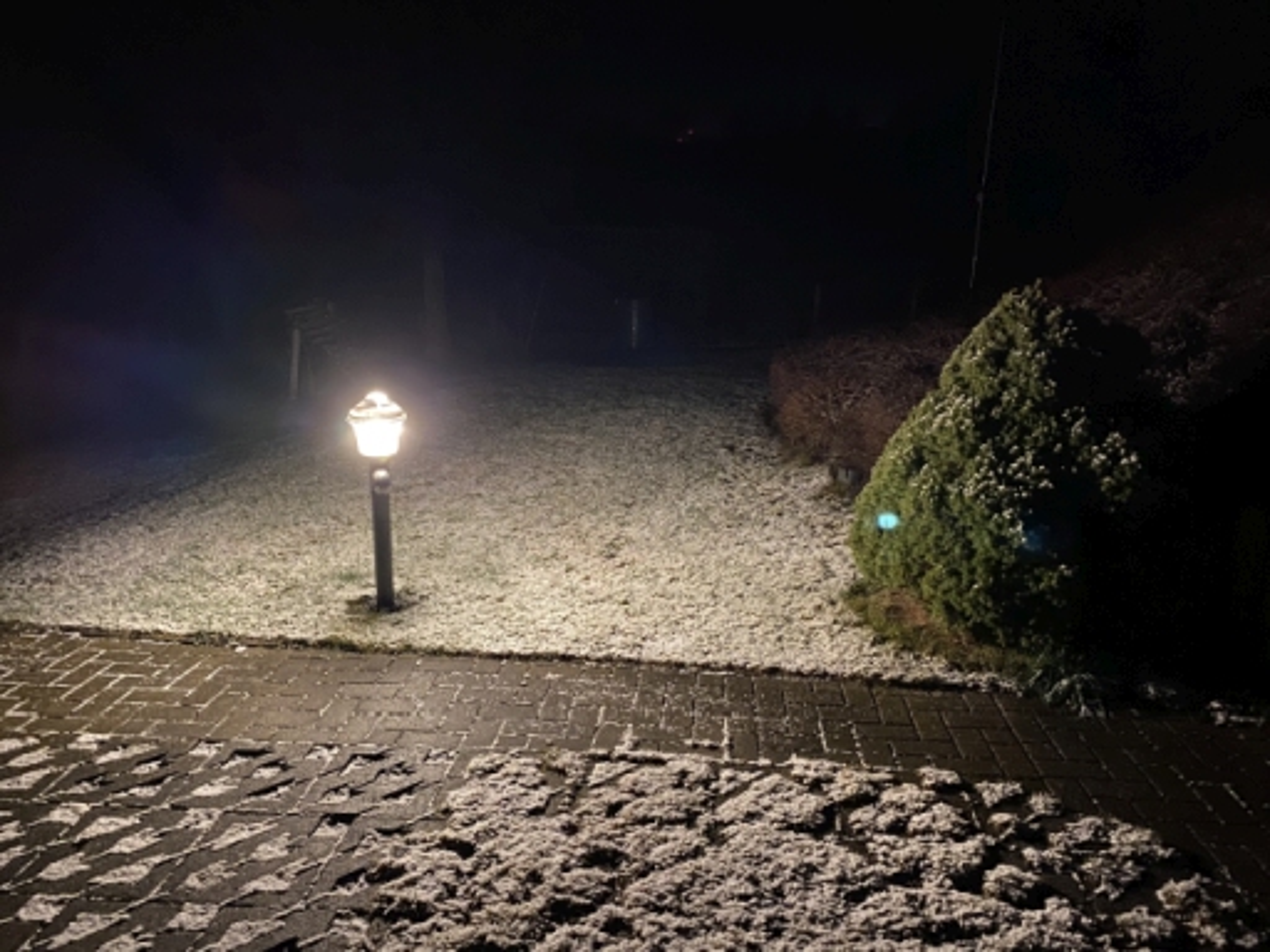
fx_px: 954
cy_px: 476
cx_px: 635
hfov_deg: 67.3
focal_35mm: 26
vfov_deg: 53.1
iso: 500
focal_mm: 4.25
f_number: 1.8
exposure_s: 1/9
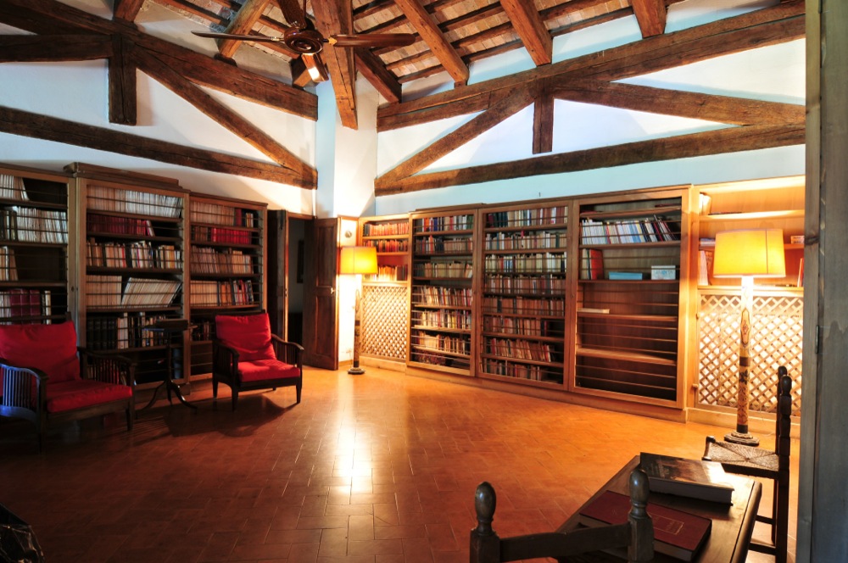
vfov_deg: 59.4
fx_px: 494
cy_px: 282
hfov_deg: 81.3
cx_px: 424
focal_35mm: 21
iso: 200
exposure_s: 3
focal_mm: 14
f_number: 6.3
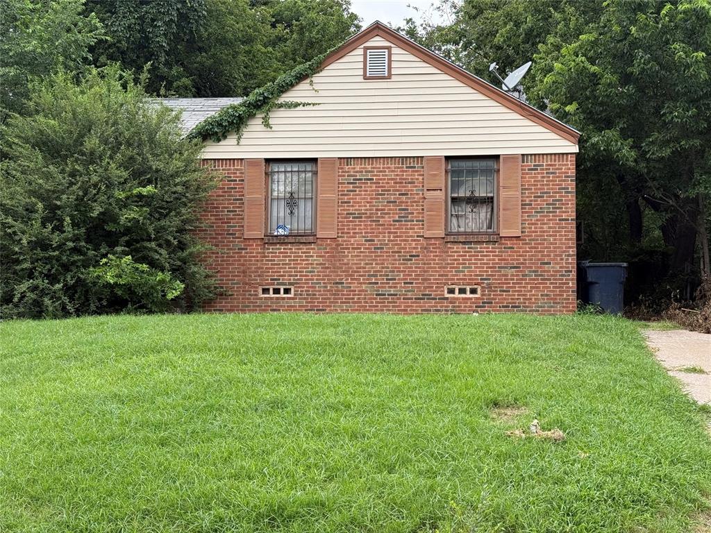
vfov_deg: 30.3
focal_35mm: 48
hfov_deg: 39.7
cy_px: 266
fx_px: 986
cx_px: 356
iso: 80
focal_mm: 6.76
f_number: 1.78
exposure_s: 1/484
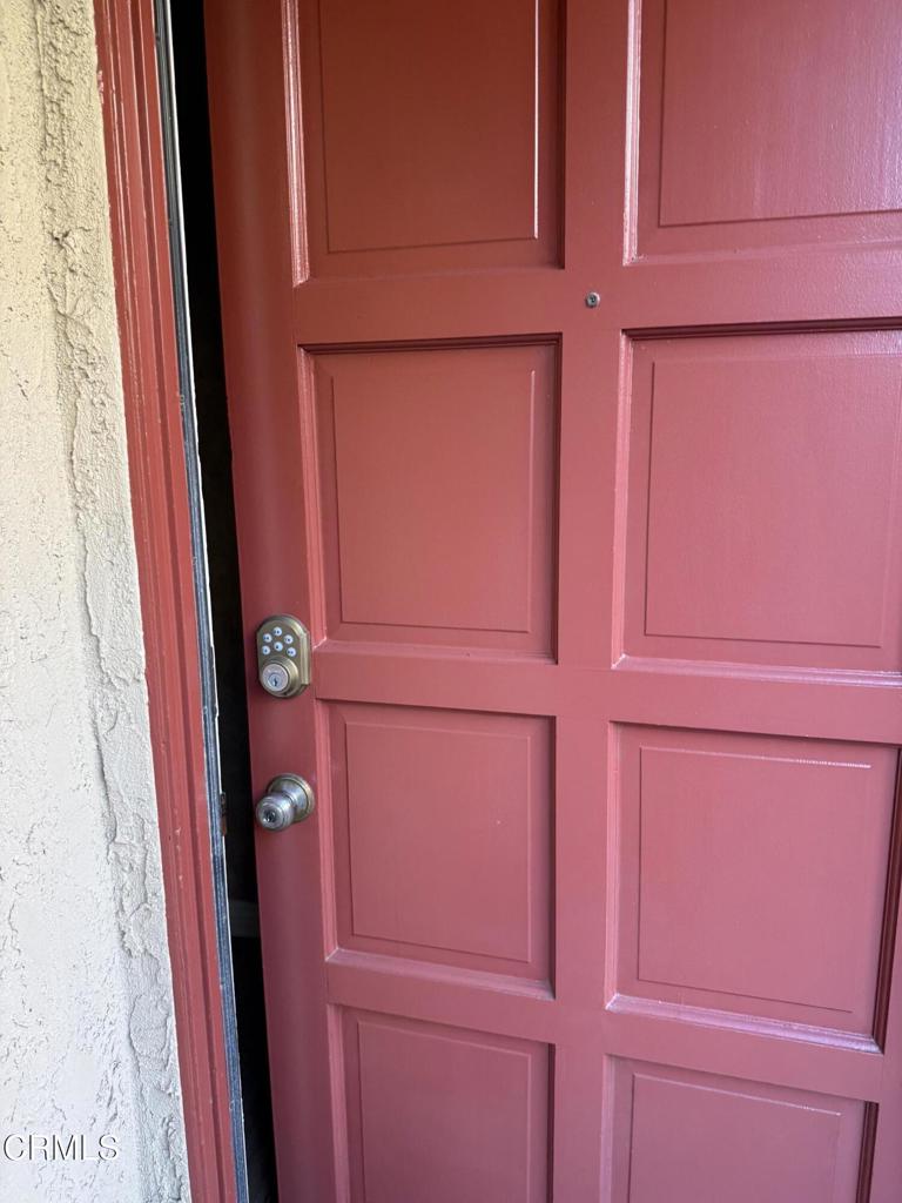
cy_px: 602
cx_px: 451
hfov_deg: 56.8
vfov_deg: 71.6
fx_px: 834
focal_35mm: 24
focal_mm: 6.76
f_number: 1.78
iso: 160
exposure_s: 1/121
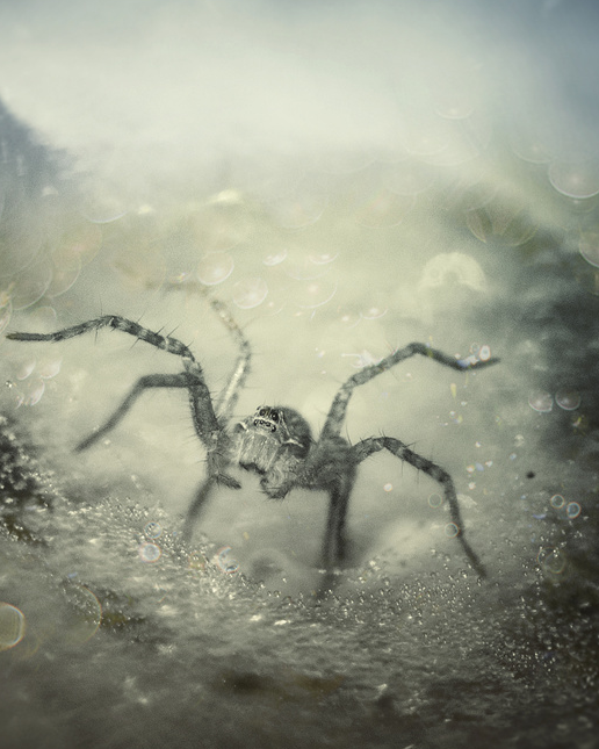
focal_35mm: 196
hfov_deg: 7.9
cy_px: 377
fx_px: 4343
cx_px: 229
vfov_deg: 9.9
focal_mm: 90
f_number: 4
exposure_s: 1/3200
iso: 200
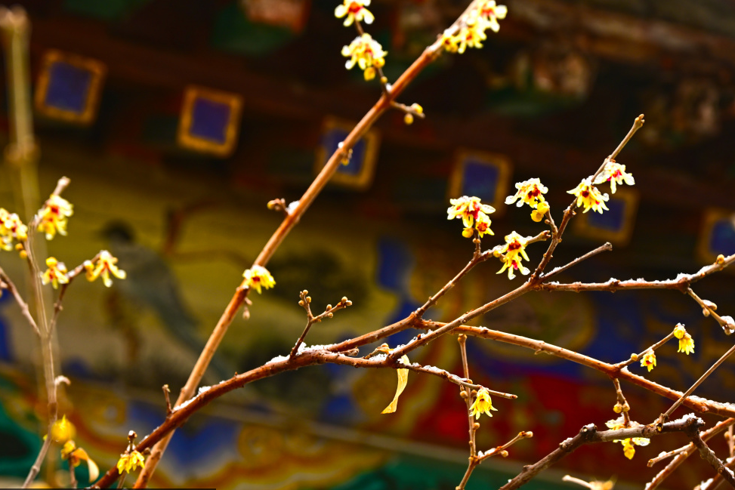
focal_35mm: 101
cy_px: 253
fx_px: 2062
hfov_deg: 20.2
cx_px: 349
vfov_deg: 13.6
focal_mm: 96
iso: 250
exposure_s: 1/40
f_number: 6.3
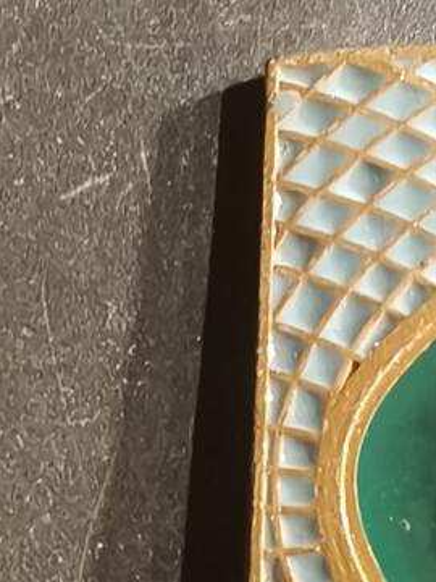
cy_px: 1106
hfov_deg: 12.2
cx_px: 675
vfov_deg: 14.6
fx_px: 1931
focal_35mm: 115
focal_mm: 2.32
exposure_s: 1/50
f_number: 2
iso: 500
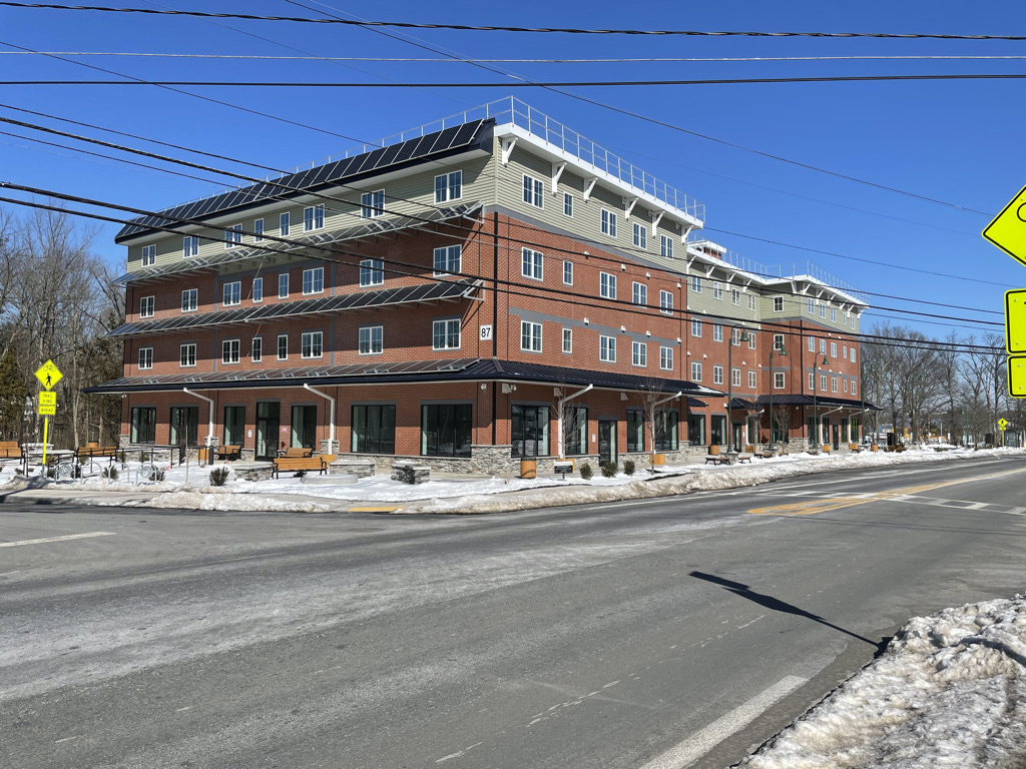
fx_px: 771
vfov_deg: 53.1
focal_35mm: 26
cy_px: 384
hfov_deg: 67.3
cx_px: 513
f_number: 1.6
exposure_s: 1/5051
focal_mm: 4.2
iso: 32
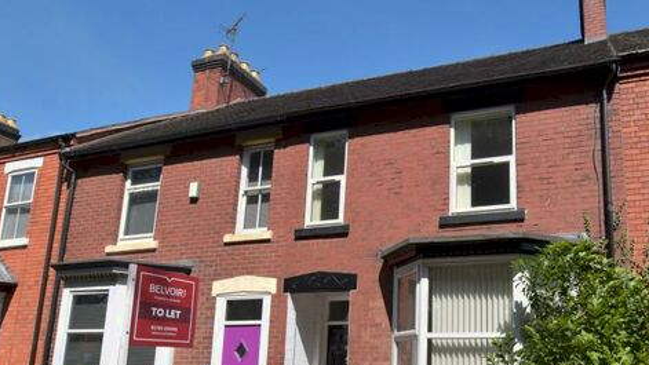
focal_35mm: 28
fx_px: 482
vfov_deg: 40.2
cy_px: 278
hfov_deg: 65.5
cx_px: 449
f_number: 8
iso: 200
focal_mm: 12
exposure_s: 1/250
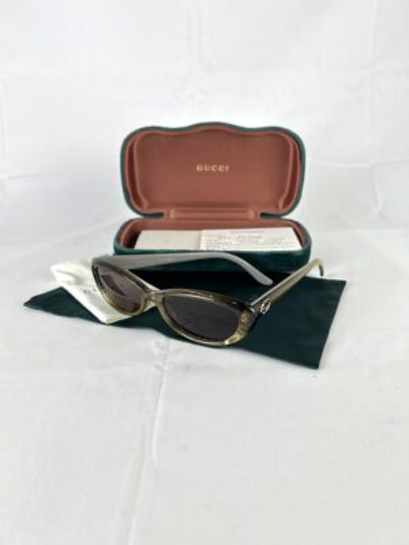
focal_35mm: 26
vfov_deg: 67.3
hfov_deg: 53.1
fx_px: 410
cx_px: 204
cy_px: 272
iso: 32
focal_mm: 5.7
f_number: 1.5
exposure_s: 1/105
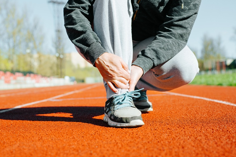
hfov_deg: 38.9
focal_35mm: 51
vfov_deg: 26.5
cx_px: 118
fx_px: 334
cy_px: 78
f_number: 4.5
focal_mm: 50
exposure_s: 1/400
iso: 100
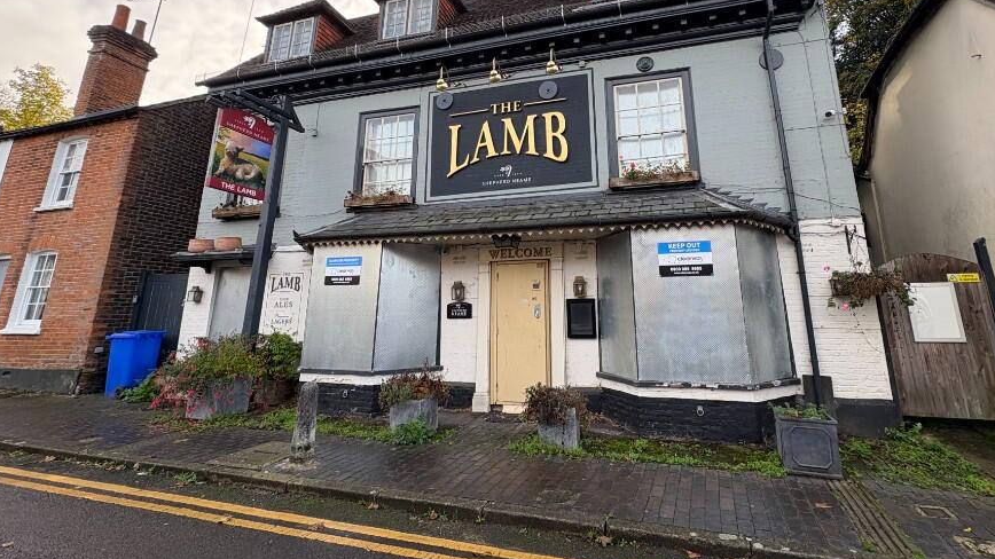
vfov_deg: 59.6
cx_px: 546
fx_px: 475
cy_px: 188
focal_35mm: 18
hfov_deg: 92.4
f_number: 2.2
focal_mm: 2.22
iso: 40
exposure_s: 1/260
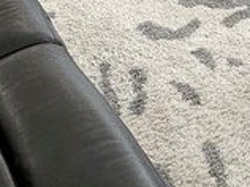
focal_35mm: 91
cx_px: 301
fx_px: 656
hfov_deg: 20.2
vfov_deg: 12.8
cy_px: -252
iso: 80
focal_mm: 2.22
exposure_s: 1/120
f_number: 2.2
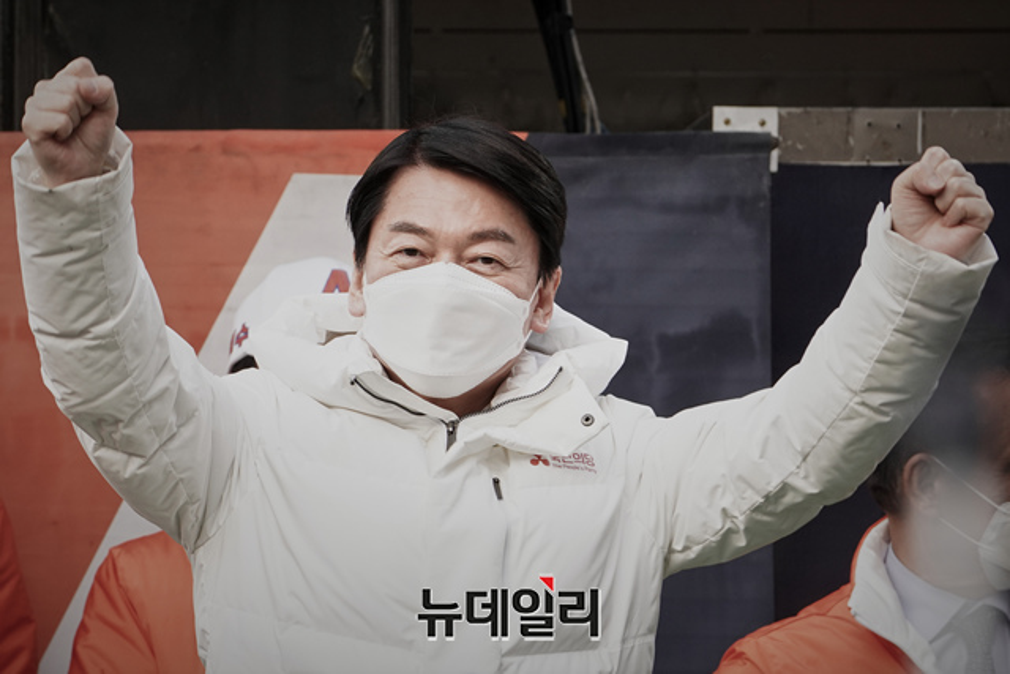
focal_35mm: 164
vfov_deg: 8.4
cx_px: 505
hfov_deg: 12.5
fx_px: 4602
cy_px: 337
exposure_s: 1/250
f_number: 5.6
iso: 400
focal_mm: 164
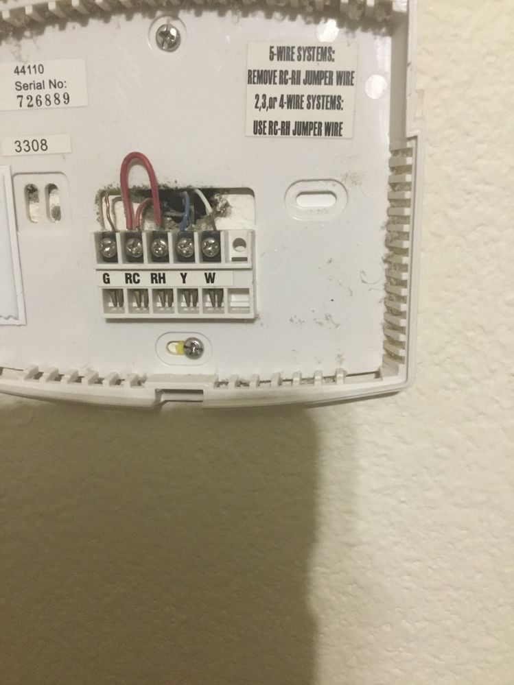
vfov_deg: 58.4
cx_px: 257
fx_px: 614
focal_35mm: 31
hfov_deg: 45.4
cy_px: 342
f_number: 2.4
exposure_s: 1/15
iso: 200
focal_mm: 3.3
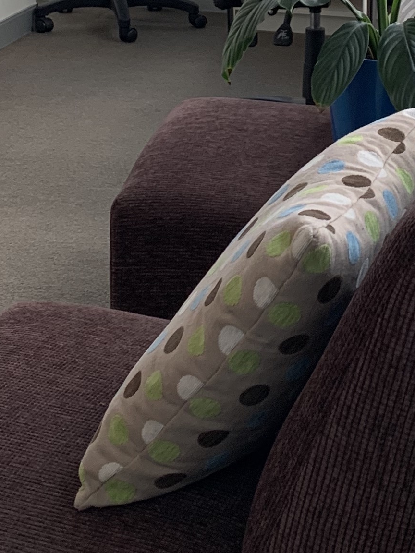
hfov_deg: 16.1
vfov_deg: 20.8
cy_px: -8
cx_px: 340
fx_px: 1455
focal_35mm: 91
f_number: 1.8
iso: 40
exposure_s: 1/121
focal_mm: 4.25
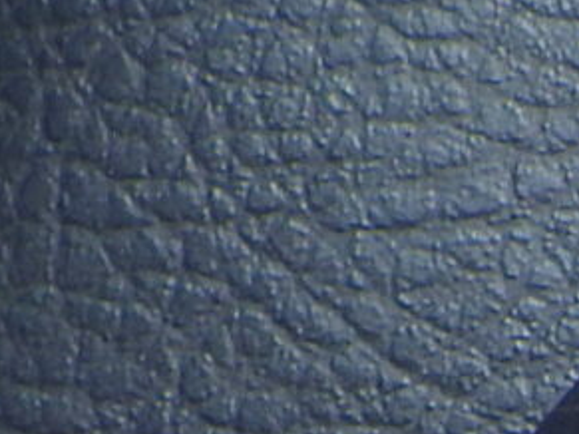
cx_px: 1458
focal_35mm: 197
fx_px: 3294
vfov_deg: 6.9
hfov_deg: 8.9
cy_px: 1189
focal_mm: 5
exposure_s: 1/45
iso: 160
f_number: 3.5
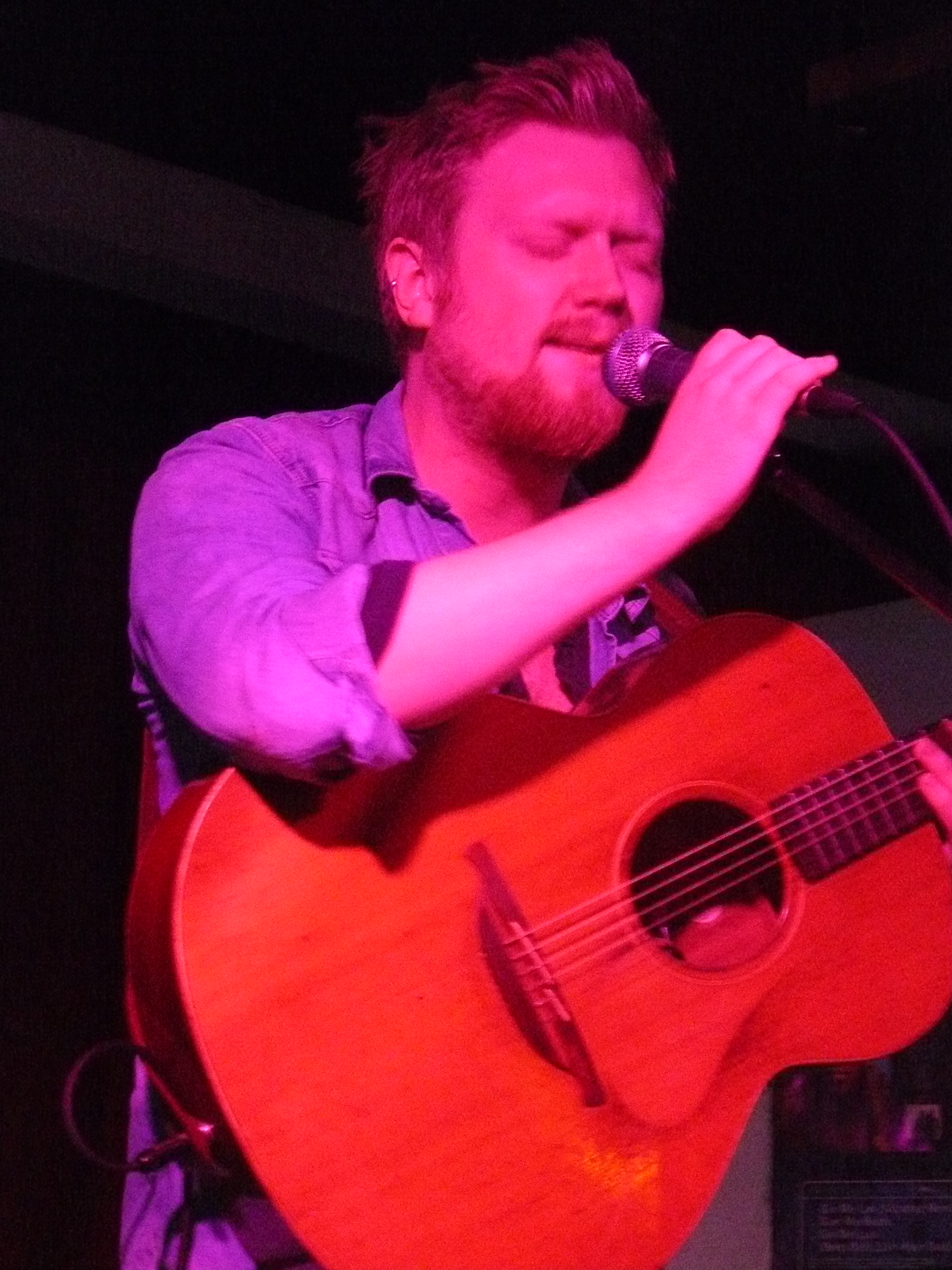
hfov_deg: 11.4
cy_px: 635
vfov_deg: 15.2
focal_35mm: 130
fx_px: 4767
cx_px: 476
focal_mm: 21.6
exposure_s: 1/15
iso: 800
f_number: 3.2
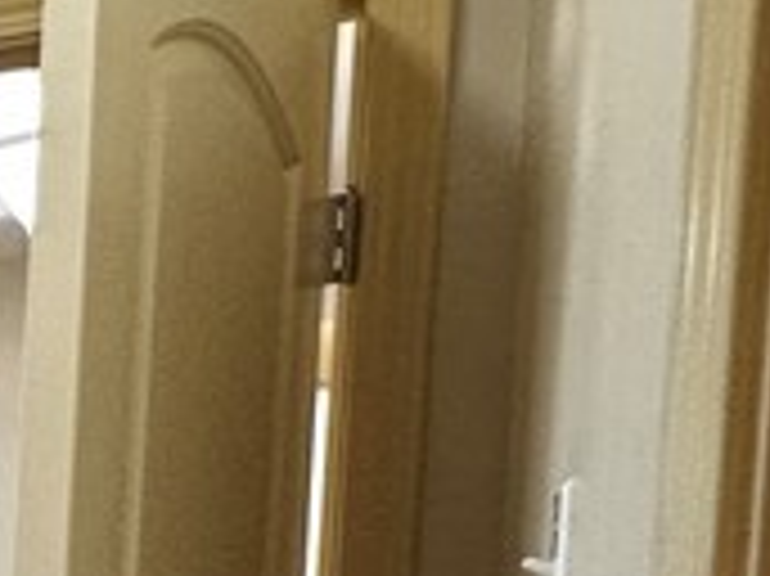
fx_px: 1867
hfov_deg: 12.6
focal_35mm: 84
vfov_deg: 16.7
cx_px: -1373
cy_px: 716
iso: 160
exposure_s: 1/120
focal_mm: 2.22
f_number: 2.2
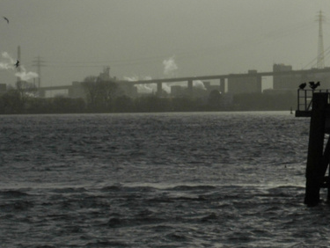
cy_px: 11
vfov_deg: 7.0
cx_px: 482
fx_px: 2023
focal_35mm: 212
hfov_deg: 9.1
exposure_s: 1/640
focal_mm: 34
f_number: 13
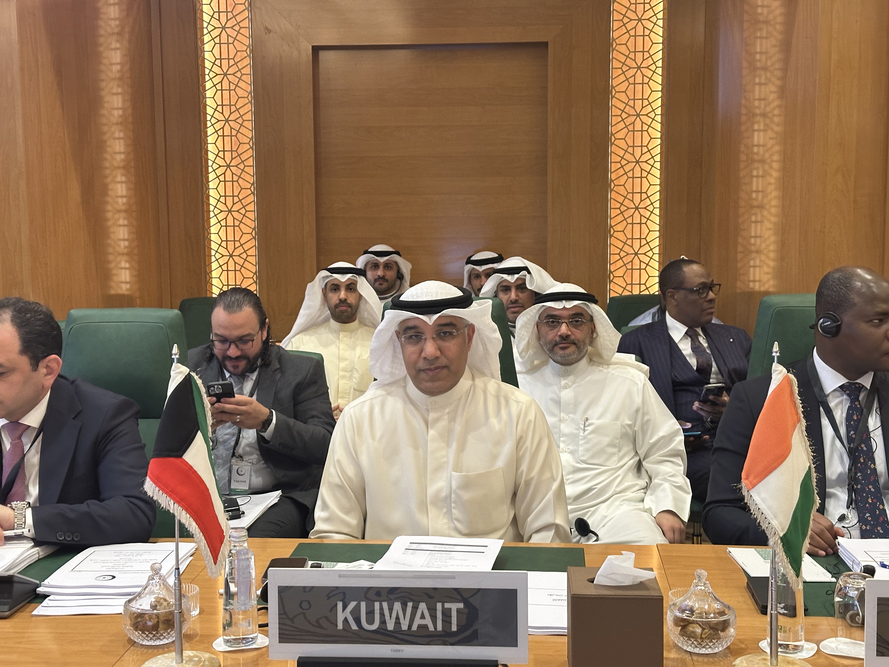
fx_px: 1233
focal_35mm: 48
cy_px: 334
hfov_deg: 39.7
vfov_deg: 30.3
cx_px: 444
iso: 250
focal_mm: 6.86
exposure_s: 1/60
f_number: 1.78
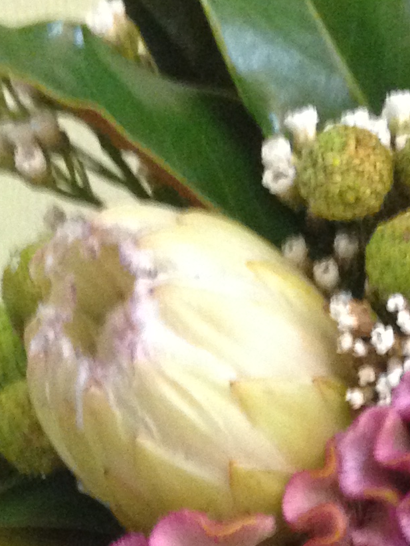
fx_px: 2068
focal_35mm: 131
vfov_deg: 14.6
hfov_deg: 11.1
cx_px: 475
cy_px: 658
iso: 400
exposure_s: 1/17
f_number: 2.4
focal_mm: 4.12
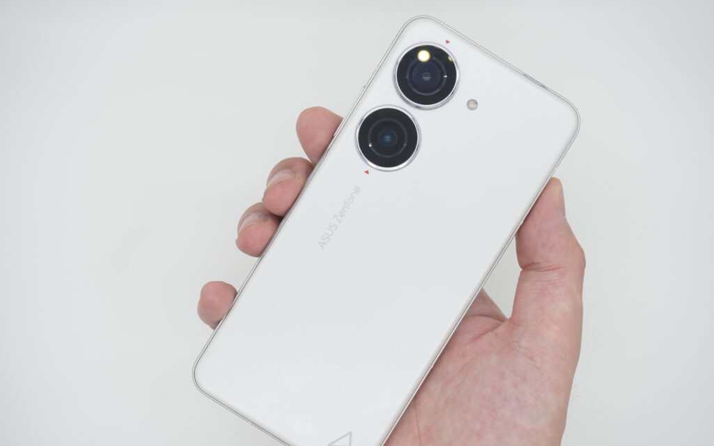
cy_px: 234
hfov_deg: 42.2
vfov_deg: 27.1
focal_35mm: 48
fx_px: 924
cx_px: 357
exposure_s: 1/60
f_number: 5.6
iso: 100
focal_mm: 31
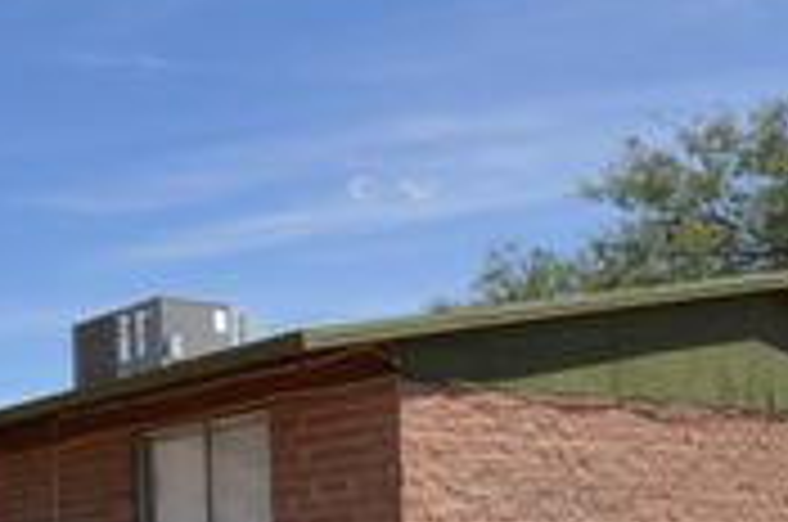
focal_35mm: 60
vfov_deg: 21.0
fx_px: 1311
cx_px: 68
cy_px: 621
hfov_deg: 31.7
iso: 100
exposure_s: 1/200
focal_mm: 14
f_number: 10
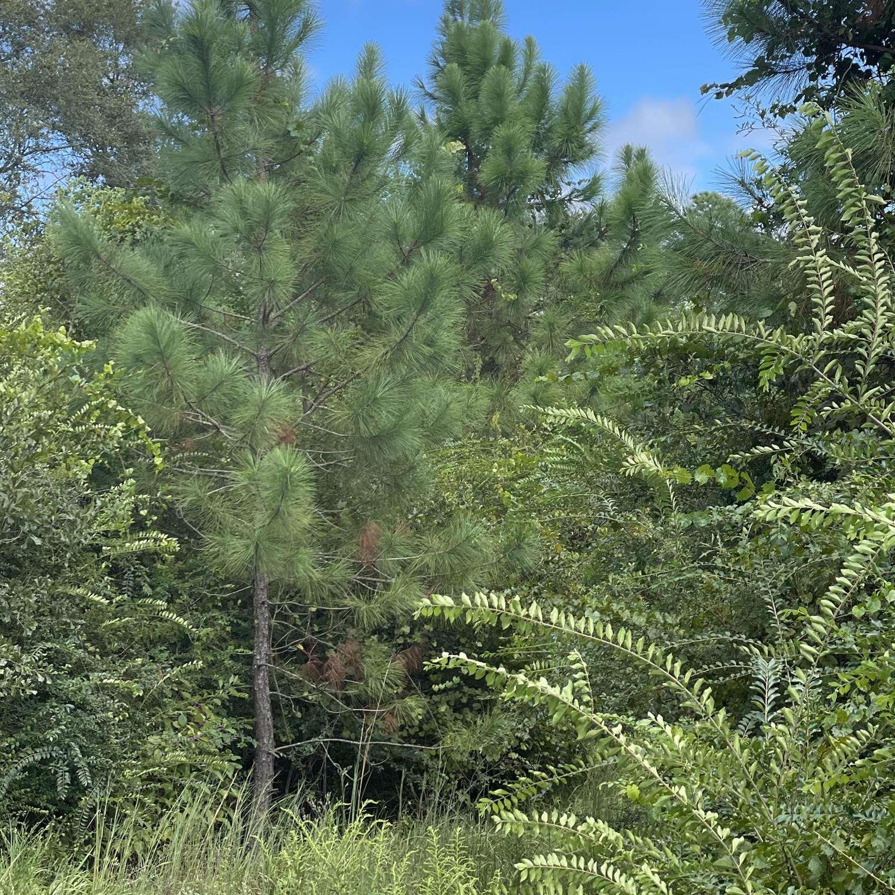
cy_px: 399
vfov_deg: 24.6
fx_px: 2048
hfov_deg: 24.7
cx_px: 463
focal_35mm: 70
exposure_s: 1/940
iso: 32
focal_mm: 6
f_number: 2
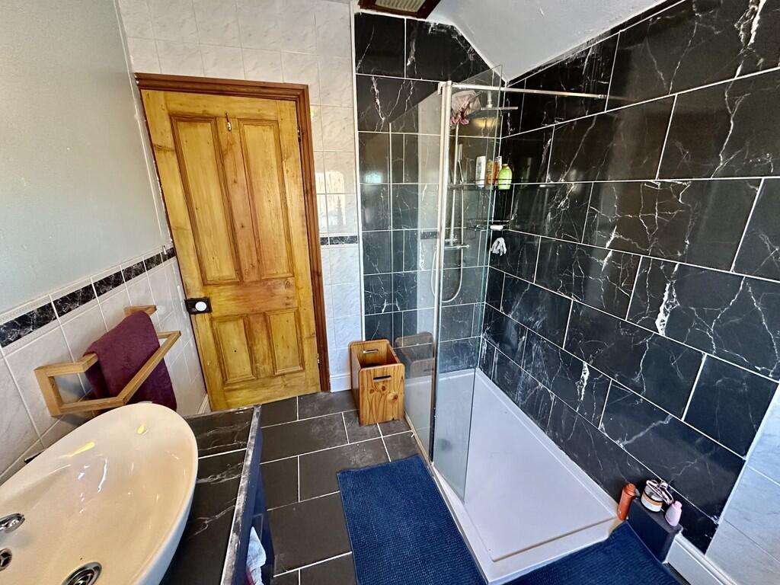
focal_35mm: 14
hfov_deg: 102.1
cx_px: 390
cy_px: 292
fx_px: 315
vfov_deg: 85.7
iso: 800
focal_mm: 2.22
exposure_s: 1/60
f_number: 2.2
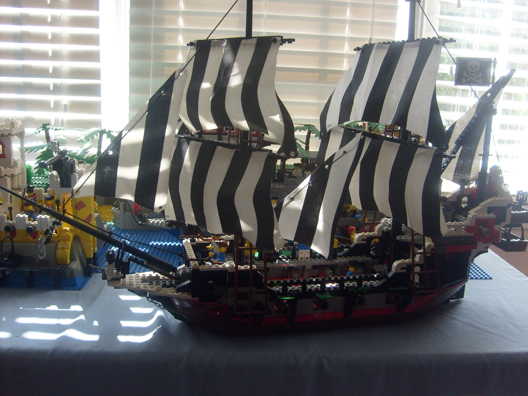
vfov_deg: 40.7
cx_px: 264
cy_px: 198
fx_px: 534
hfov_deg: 52.6
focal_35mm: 35
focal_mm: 5.8
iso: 80
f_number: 2.8
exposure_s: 1/125
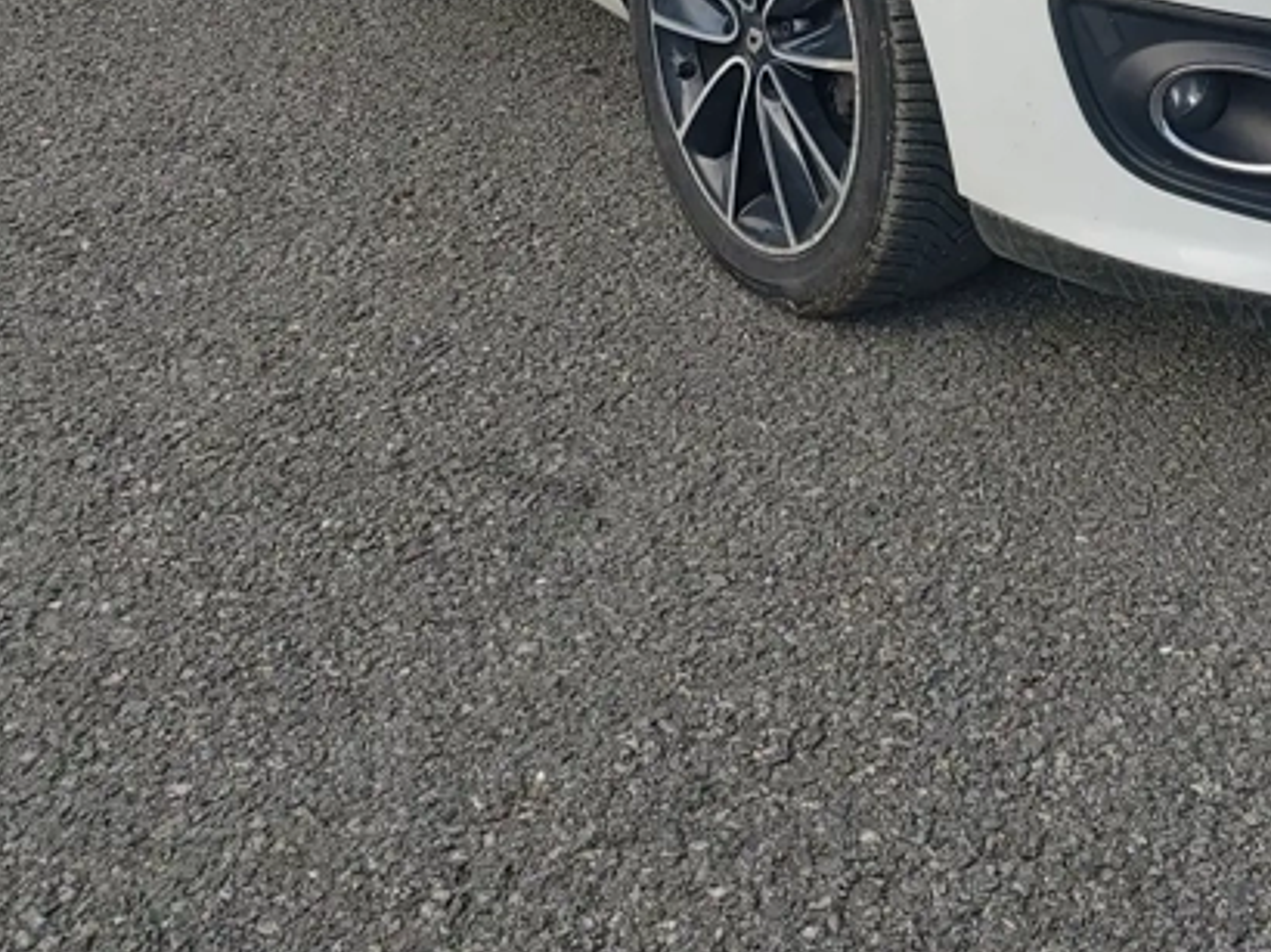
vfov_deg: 22.3
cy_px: -174
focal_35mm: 61
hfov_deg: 30.9
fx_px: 2238
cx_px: 1017
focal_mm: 4.58
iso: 50
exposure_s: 1/759
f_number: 2
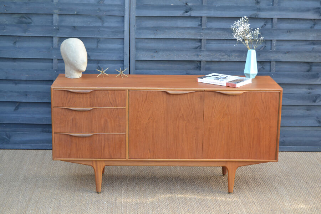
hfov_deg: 29.9
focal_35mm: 68
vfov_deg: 20.2
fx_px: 602
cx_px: 160
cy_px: 107
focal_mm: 45
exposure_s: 1/125
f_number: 5.6
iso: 400
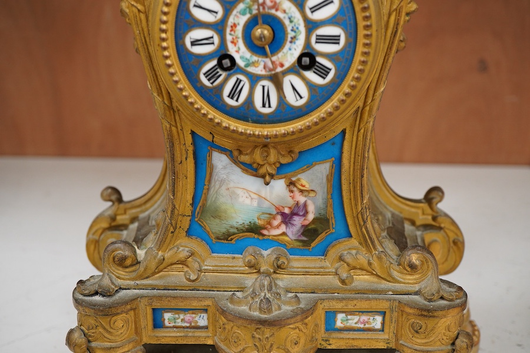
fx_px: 662
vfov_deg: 29.9
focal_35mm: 45
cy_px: 176
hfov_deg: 43.6
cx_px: 265
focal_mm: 30
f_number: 7.1
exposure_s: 1/125
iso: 1250
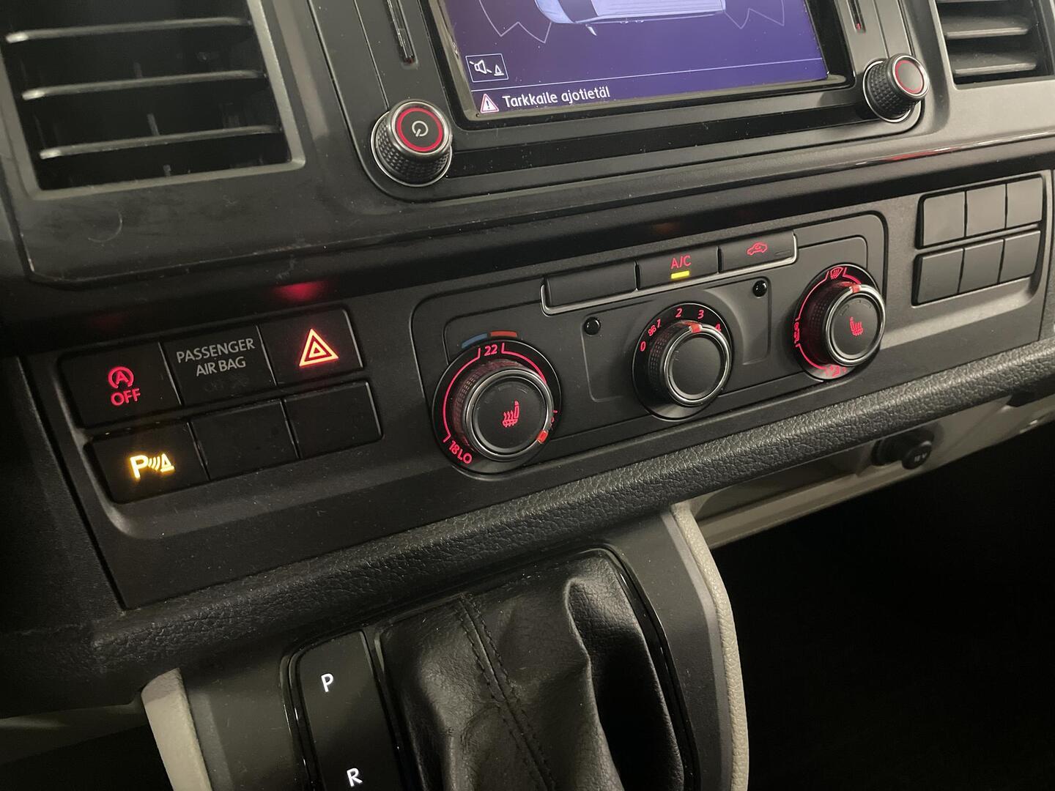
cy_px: 396
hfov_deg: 67.3
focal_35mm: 26
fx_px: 792
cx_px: 528
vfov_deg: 53.1
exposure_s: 1/20
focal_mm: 4.2
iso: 1000
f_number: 1.6
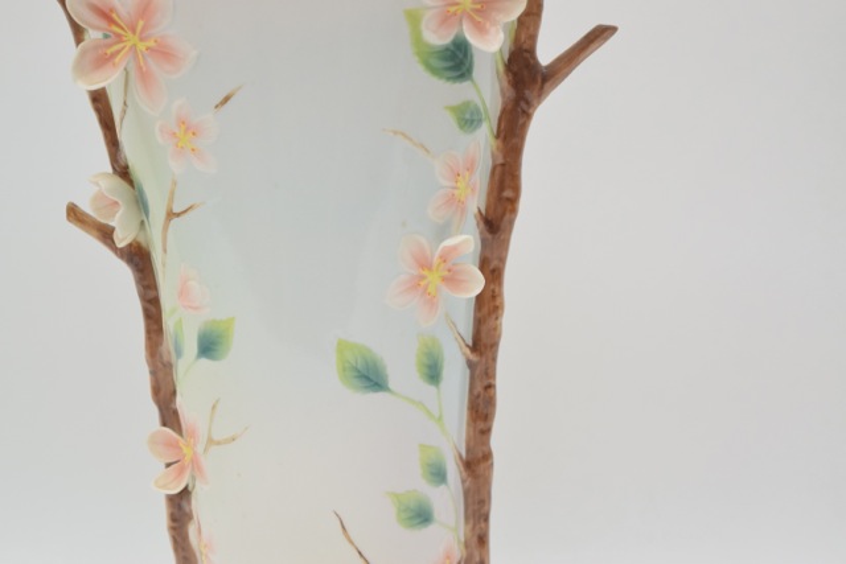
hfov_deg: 24.6
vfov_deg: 16.6
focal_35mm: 82
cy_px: 282
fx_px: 1939
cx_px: 423
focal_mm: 55
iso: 800
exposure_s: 1/125
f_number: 5.6
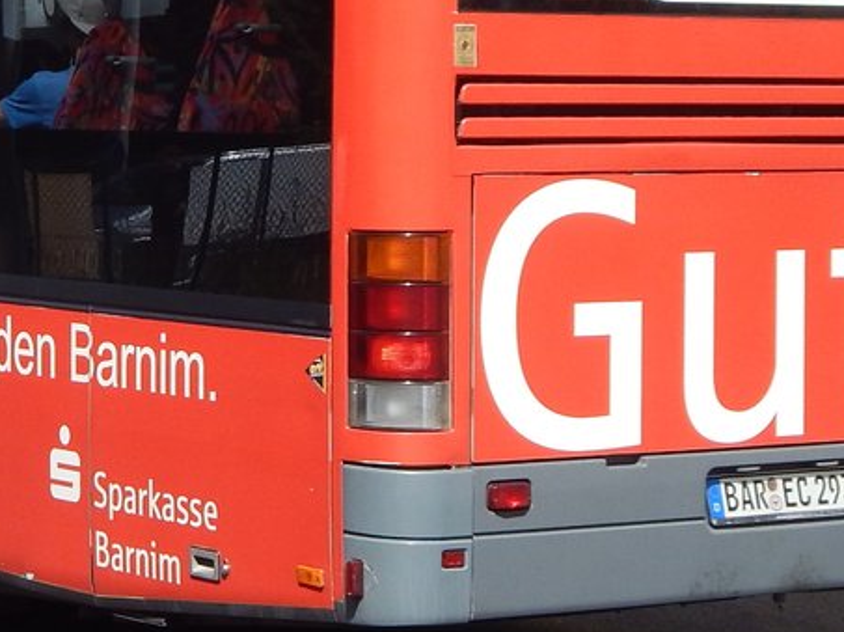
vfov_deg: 12.9
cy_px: 119
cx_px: 39
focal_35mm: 114
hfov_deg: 17.0
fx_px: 2777
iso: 125
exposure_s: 1/400
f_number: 7.1
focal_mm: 7.7
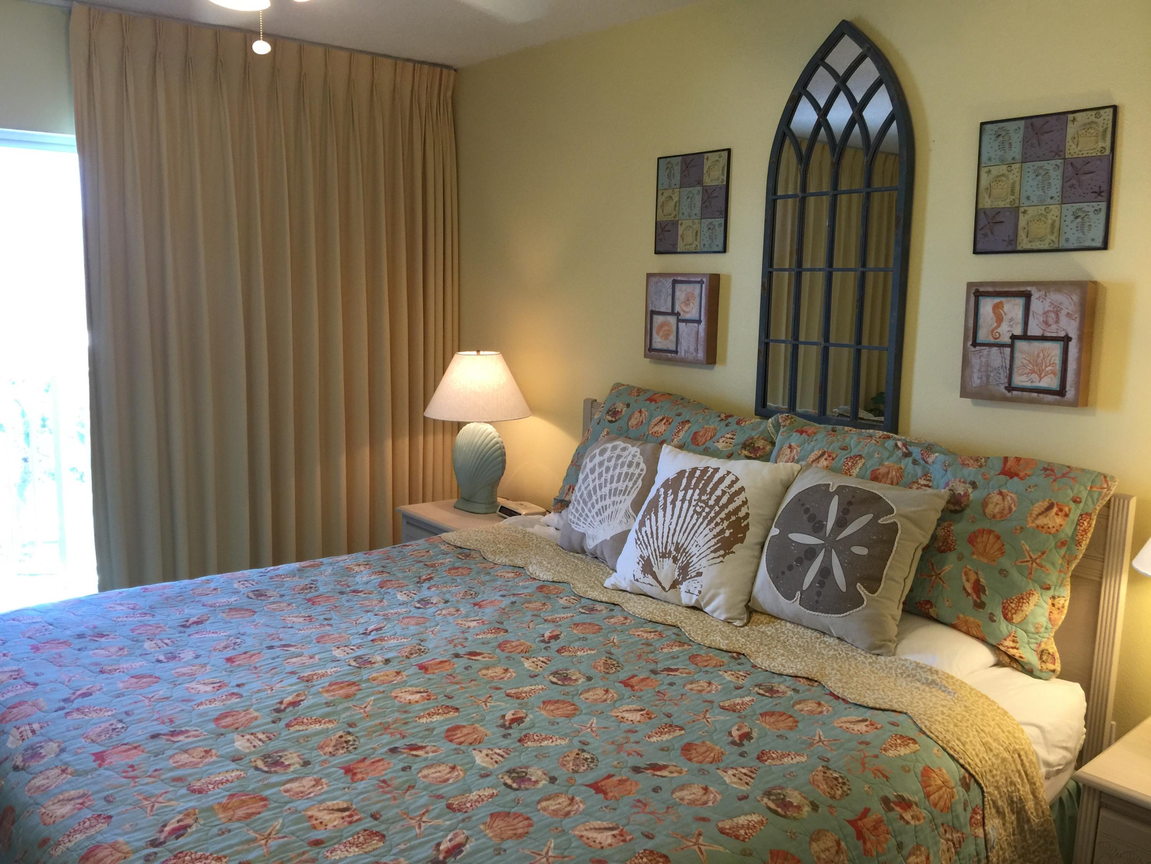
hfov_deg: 61.7
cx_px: 576
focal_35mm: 29
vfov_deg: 48.2
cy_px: 432
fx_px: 964
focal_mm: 4.15
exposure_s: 1/30
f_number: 2.2
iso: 40
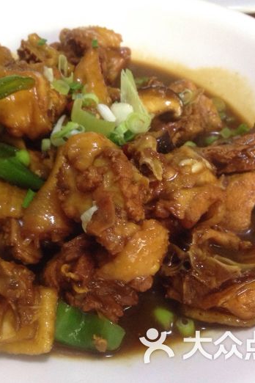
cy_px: 191
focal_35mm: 46
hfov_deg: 28.8
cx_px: 67
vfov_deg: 42.7
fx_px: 489
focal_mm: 4.12
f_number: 2.4
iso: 250
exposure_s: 1/20
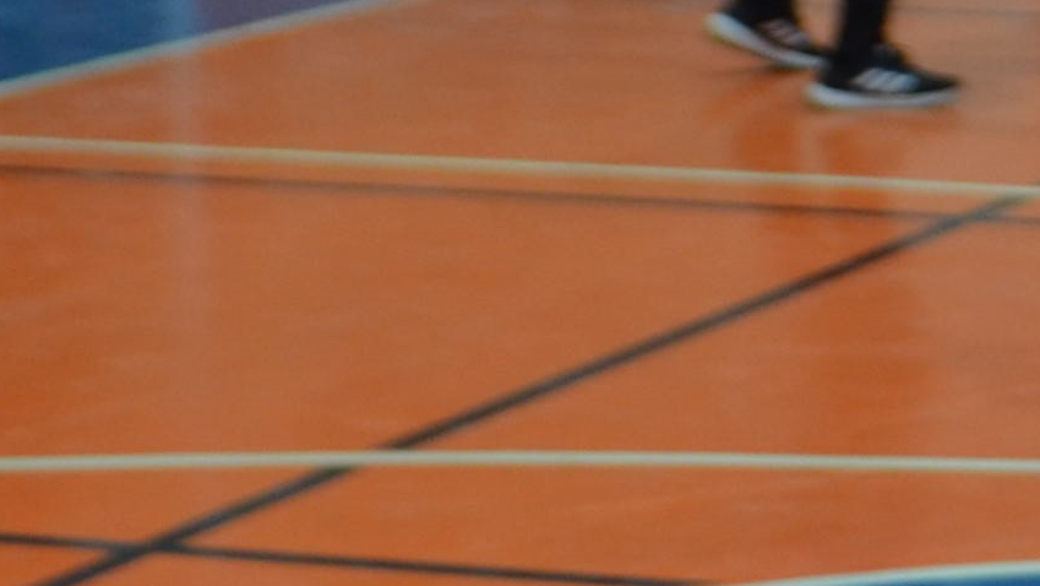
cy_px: -1155
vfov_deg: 6.2
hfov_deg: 11.0
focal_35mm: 182
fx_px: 5020
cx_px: 1927
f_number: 4
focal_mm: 20
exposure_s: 1/60
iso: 400
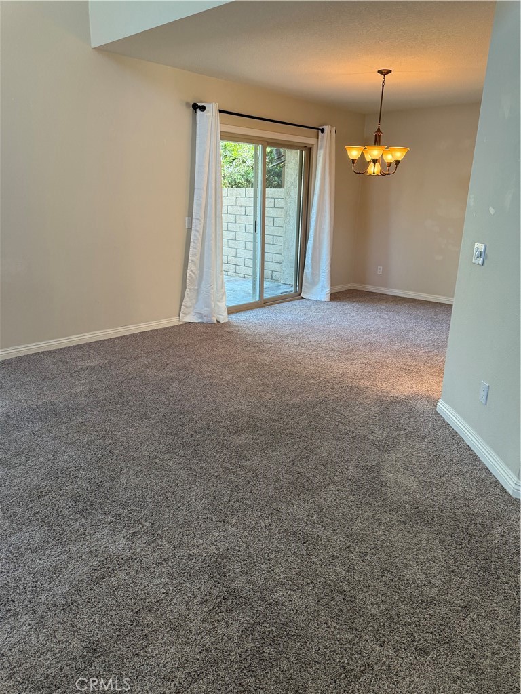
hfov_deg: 56.8
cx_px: 260
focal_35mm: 24
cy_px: 347
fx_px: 482
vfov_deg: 71.6
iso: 250
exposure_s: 1/120
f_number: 1.78
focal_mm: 6.76
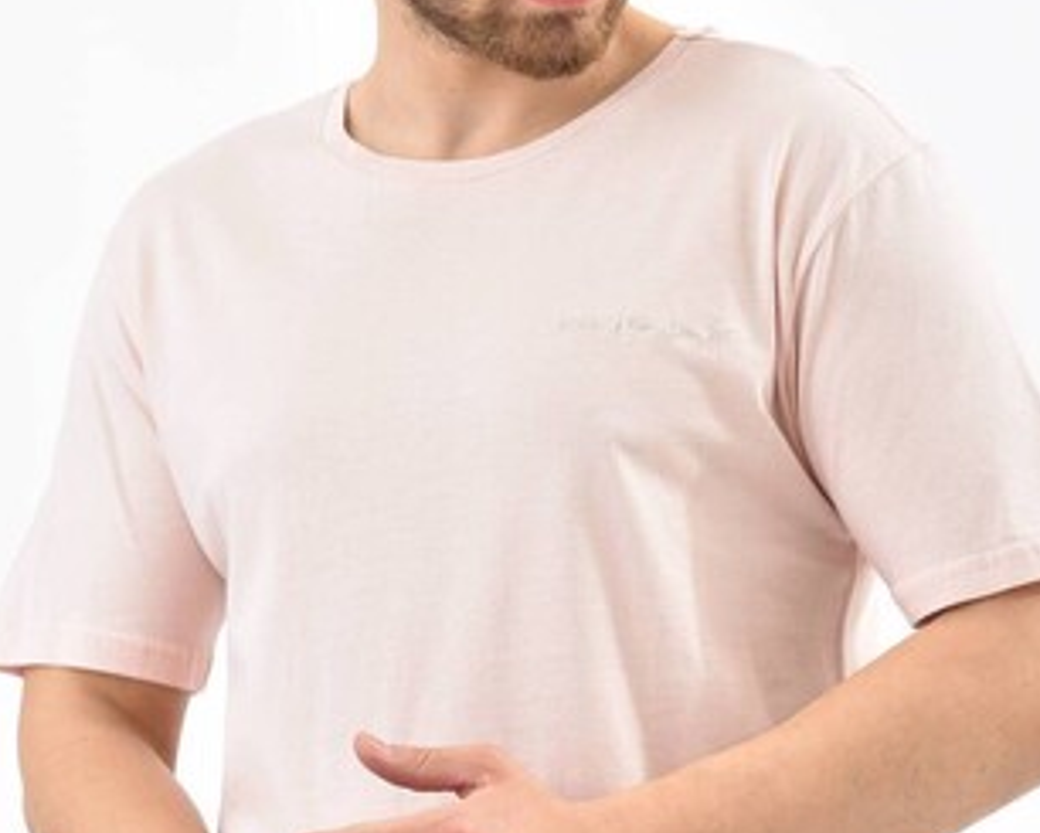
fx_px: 8221
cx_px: 503
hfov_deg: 7.2
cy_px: 411
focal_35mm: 267
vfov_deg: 5.8
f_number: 7.1
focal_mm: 116
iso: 100
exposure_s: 1/160
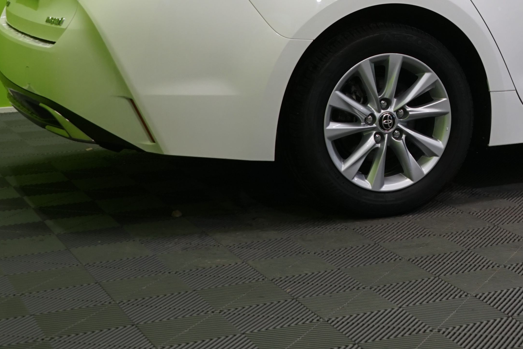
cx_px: 513
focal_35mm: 89
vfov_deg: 14.9
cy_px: -43
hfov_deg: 22.1
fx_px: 1293
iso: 500
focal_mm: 32
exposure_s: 1/40
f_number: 6.3
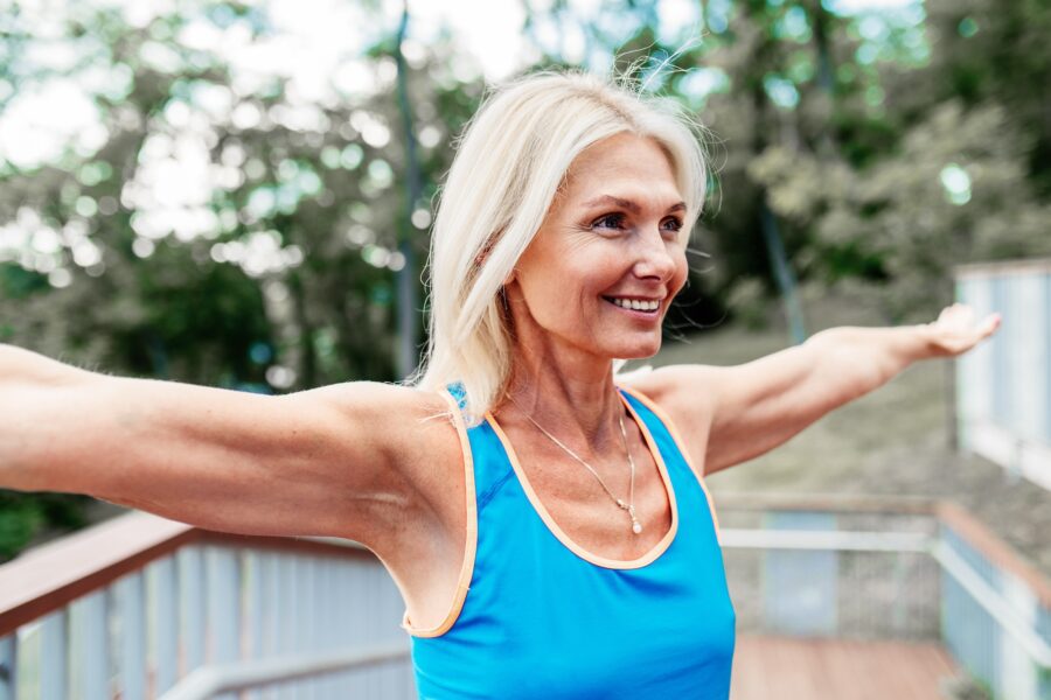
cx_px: 526
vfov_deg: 37.9
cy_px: 350
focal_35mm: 35
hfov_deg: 54.4
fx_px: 1022
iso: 160
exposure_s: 1/320
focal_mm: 35
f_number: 2.5
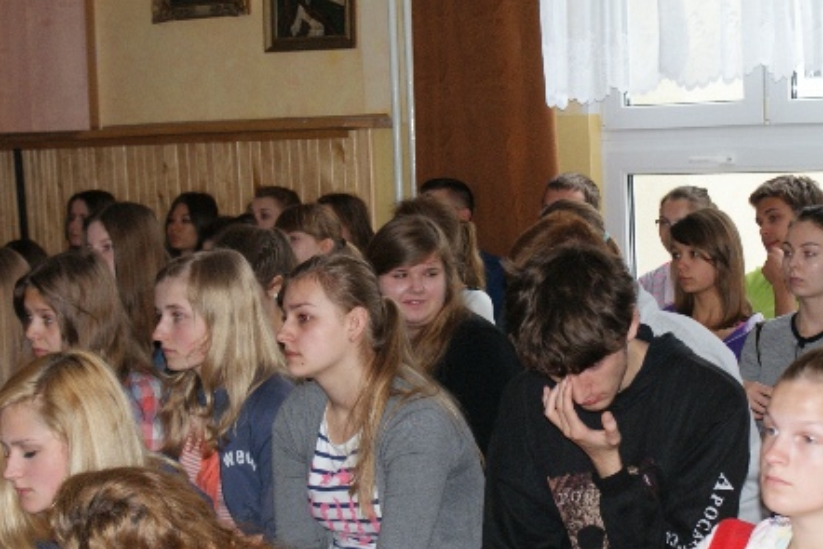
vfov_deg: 14.0
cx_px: 479
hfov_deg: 20.8
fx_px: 2235
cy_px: 321
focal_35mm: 98
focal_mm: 45
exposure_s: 1/60
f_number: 5.6
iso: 400
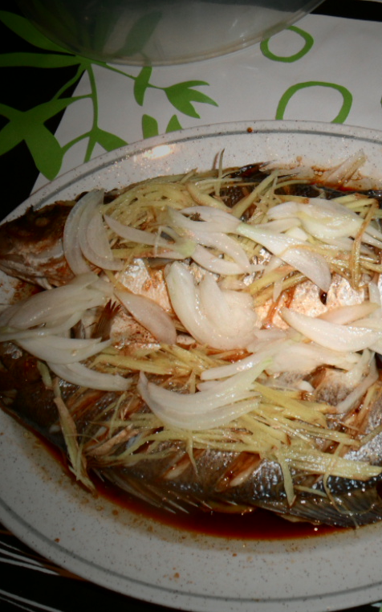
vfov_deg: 35.7
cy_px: 308
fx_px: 950
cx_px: 291
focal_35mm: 57
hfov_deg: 22.5
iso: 200
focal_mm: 6.5
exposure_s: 1/45
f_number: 3.6
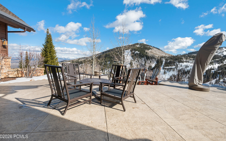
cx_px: 116
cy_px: 65
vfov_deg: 67.9
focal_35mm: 17
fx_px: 105
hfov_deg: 94.3
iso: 250
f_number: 9
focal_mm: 16
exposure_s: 1/800
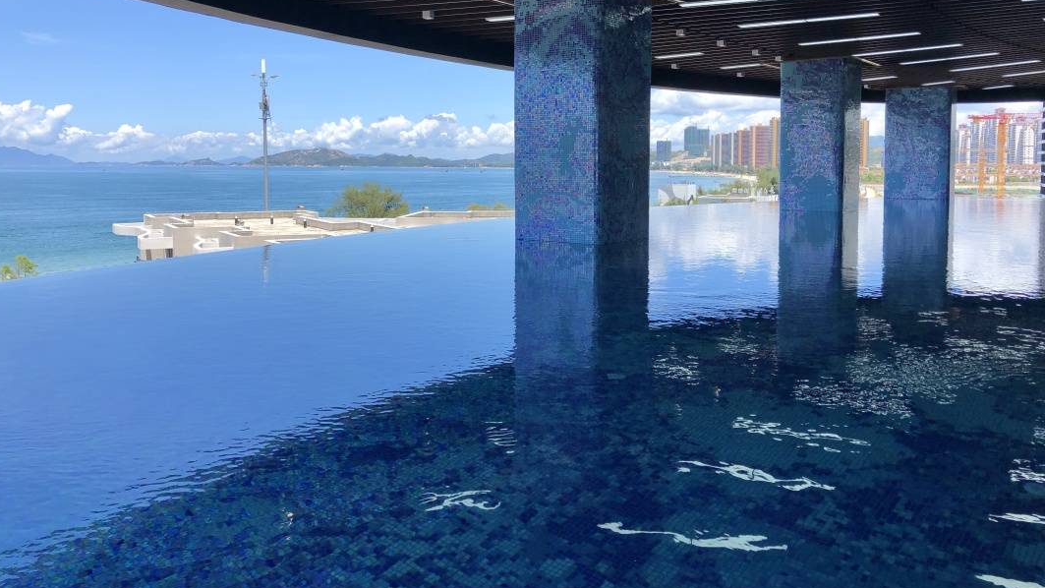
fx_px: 859
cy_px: 213
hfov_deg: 62.6
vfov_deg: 37.5
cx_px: 522
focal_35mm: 31
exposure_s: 1/1230
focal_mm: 3.99
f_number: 1.8
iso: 20
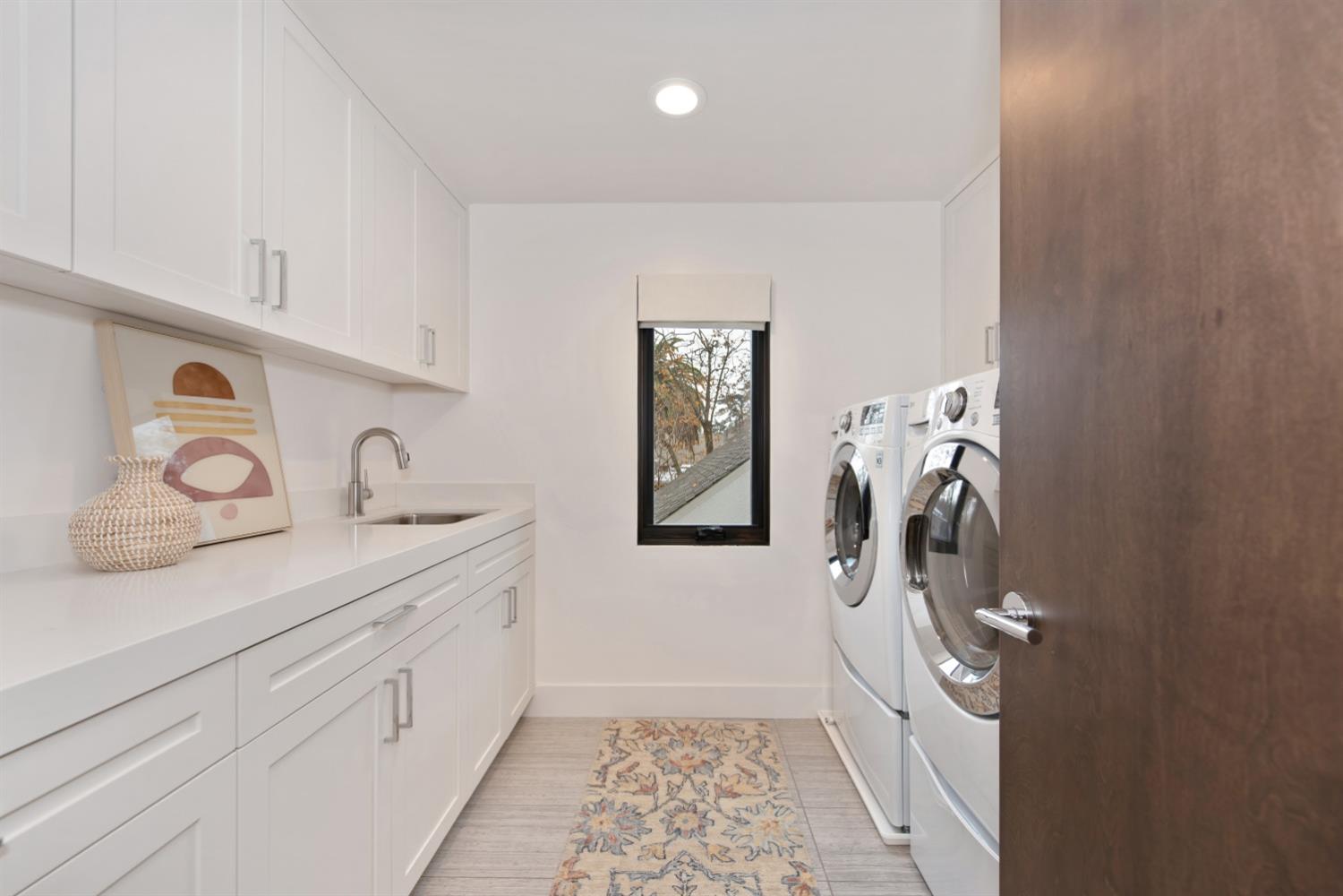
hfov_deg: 104.3
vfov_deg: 81.2
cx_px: 672
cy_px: 448
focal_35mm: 14
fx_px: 522
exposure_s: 1/100
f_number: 5.6
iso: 400
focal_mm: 14
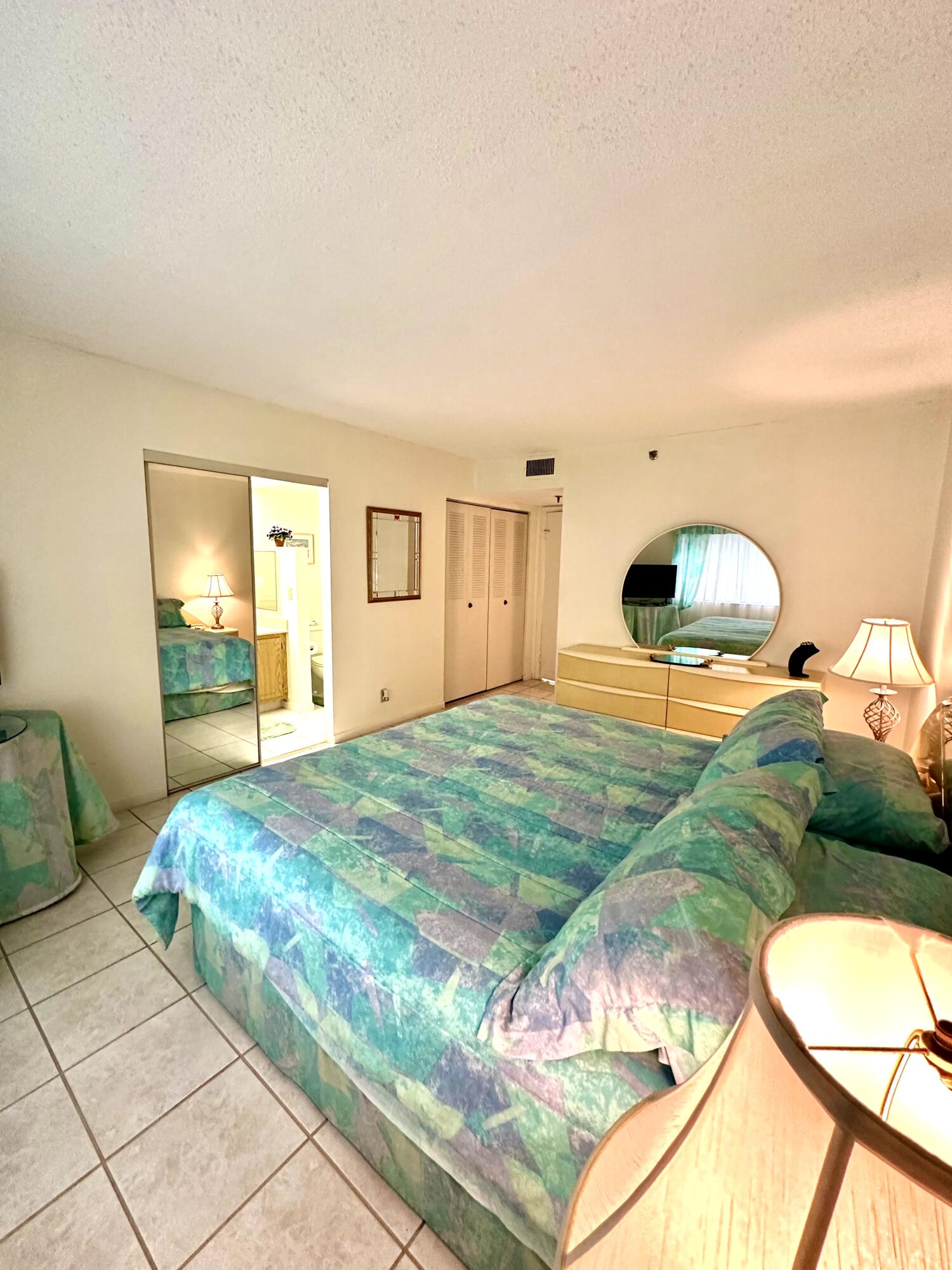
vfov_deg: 102.1
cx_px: 476
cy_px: 635
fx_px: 513
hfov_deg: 85.7
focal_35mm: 14
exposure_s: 1/60
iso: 250
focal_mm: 2.22
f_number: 2.2
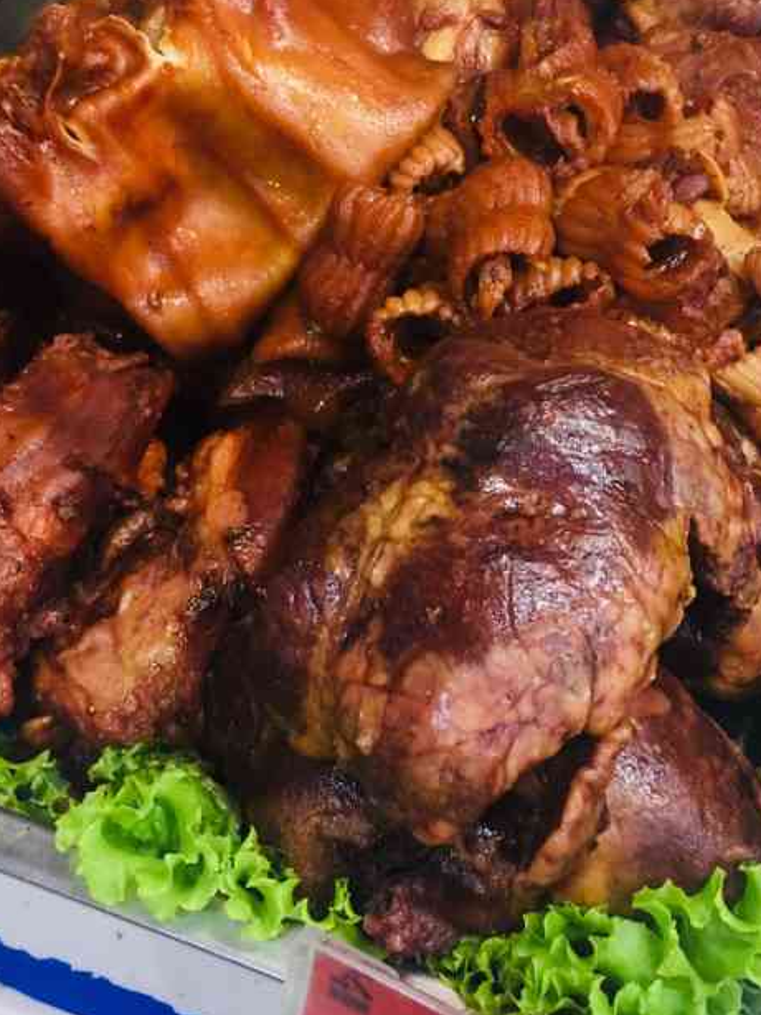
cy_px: 470
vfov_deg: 42.9
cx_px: 383
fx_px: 1290
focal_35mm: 44
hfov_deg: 32.9
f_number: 2.2
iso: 100
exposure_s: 1/17
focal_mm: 4.15
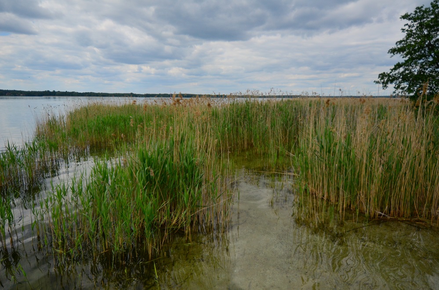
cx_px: 220
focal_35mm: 22
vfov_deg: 55.9
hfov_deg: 77.5
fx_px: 274
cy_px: 145
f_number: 4
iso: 450
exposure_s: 1/8000
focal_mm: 15
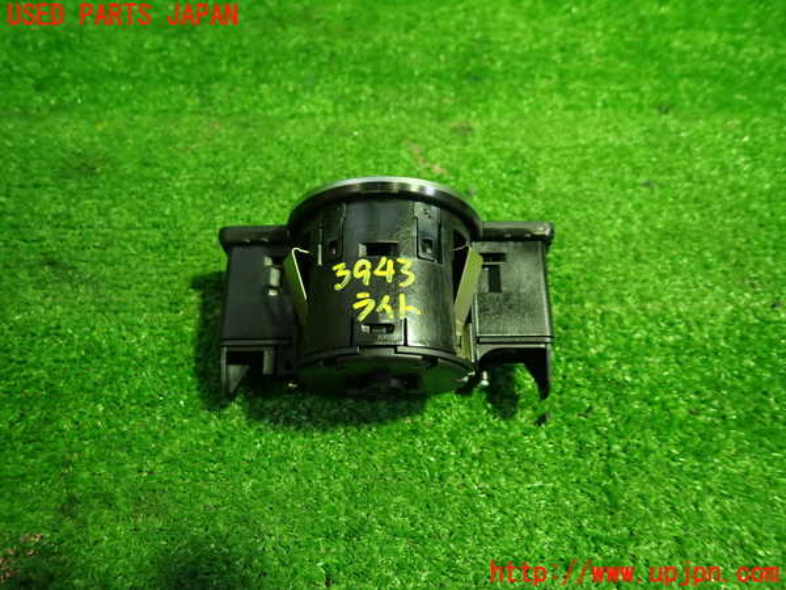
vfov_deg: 54.9
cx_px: 393
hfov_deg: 69.4
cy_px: 295
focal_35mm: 25
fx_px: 568
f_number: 2
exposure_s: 1/30
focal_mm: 4.5
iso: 250
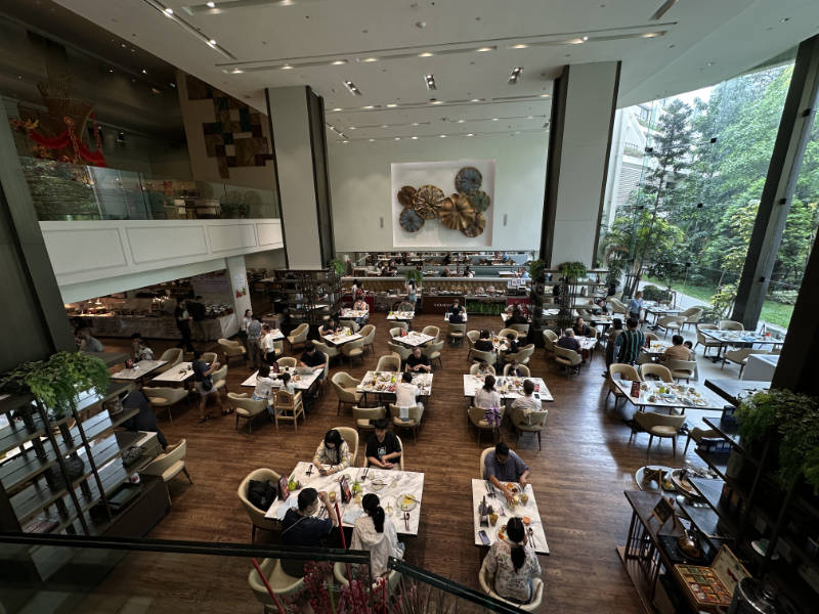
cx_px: 410
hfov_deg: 102.1
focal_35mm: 14
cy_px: 307
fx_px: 331
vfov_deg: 85.7
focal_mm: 2.2
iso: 80
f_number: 2.2
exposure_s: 1/100
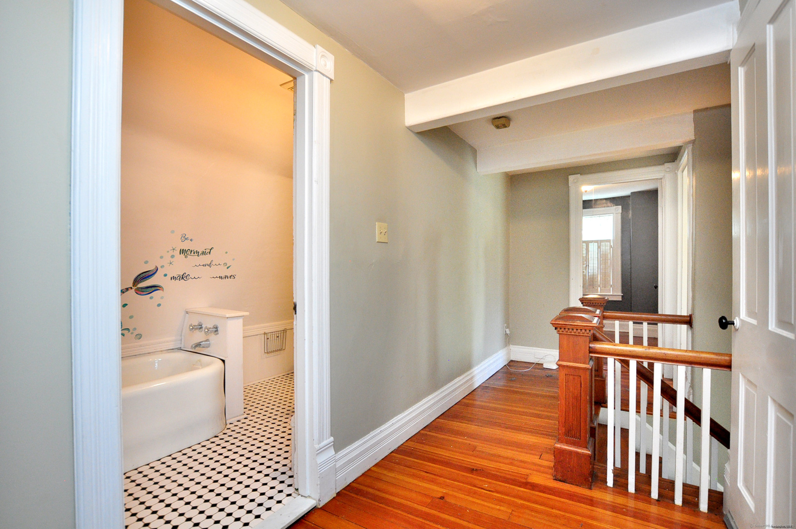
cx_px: 398
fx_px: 364
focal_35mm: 16
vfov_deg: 71.9
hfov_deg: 95.1
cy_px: 264
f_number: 4.5
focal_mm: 11
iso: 1250
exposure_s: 1/60
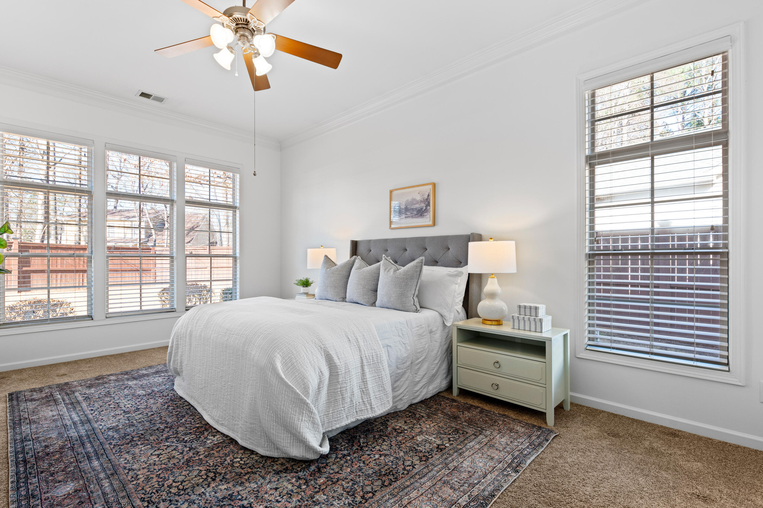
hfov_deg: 96.6
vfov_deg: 73.7
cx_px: 359
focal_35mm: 16
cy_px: 251
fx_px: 339
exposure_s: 1/4
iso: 100
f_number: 8
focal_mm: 10
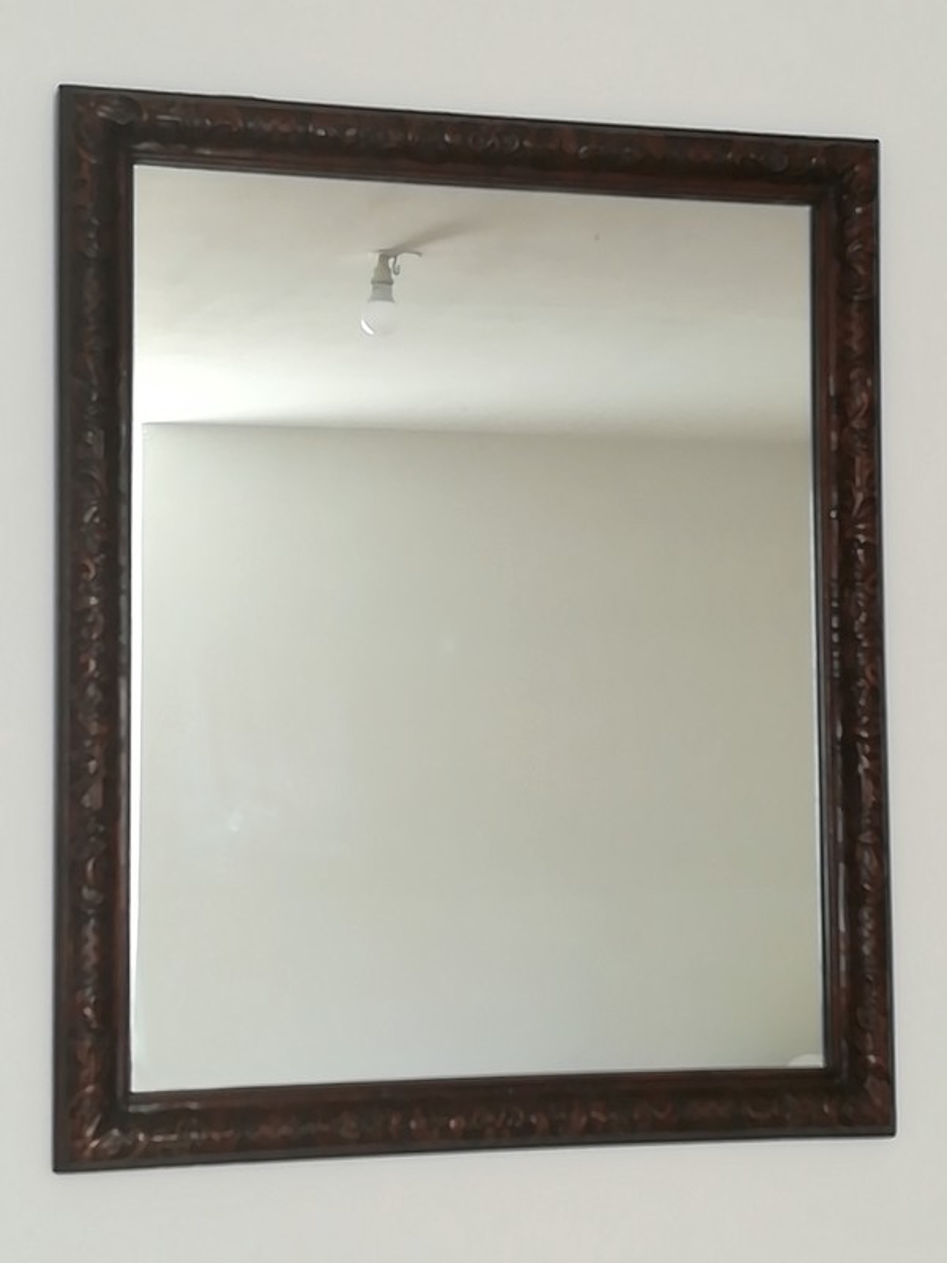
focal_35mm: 60
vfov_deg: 32.2
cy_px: 632
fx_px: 2189
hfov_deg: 24.4
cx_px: 474
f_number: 2.2
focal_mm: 3.83
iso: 125
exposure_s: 1/33.3
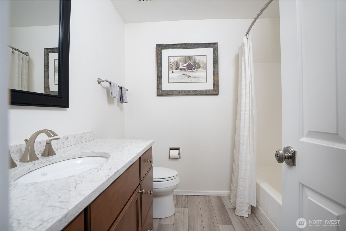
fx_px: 154
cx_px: 173
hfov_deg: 96.7
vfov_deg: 73.8
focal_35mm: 16
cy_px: 116
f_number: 8
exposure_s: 1/200
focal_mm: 16
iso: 320
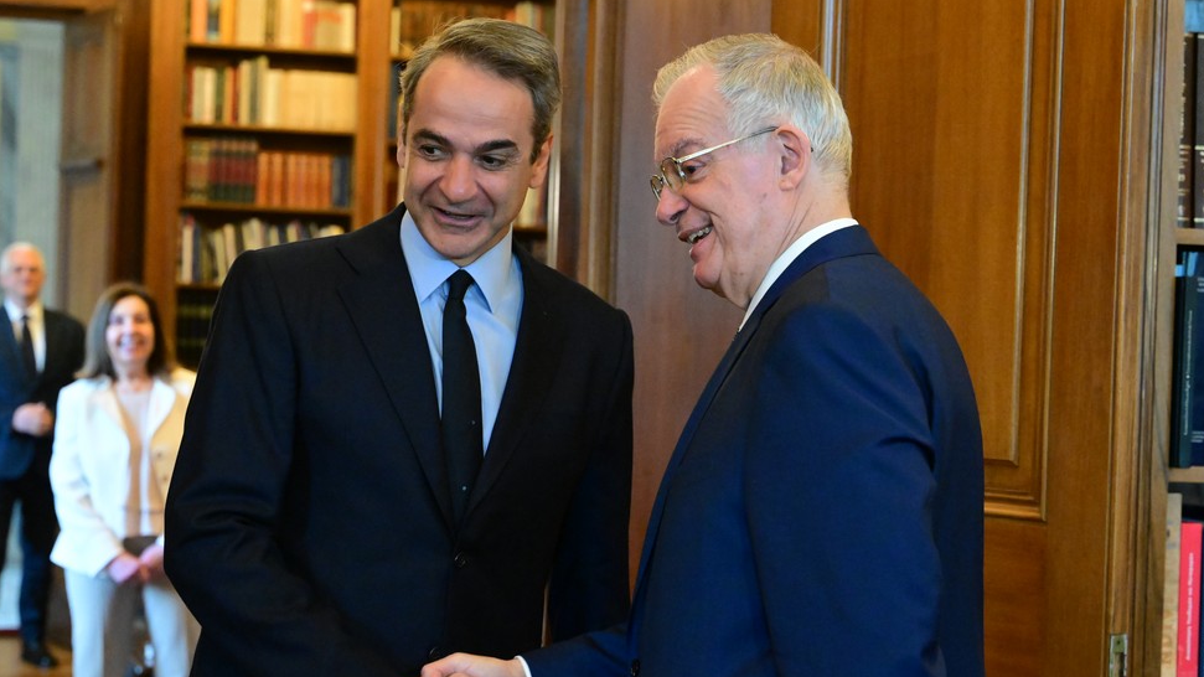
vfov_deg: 15.3
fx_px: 2522
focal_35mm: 79
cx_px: 583
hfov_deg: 26.9
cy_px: 331
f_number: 4.5
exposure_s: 1/200
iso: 10000
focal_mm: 61
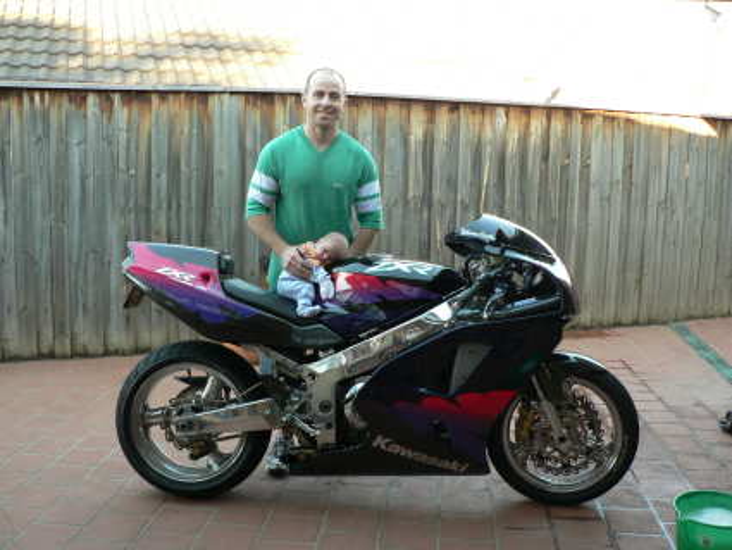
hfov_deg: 51.3
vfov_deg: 39.7
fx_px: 761
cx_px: 366
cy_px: 275
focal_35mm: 36
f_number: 2.8
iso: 100
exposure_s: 1/50
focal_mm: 6
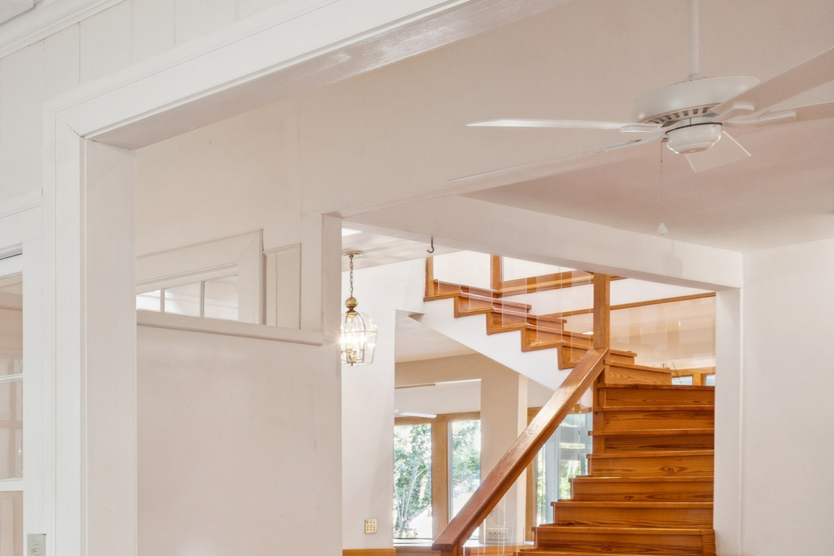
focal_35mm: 50
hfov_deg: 29.9
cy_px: 515
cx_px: -298
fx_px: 1158
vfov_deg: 26.0
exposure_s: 1/3.33
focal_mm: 16
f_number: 8
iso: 400
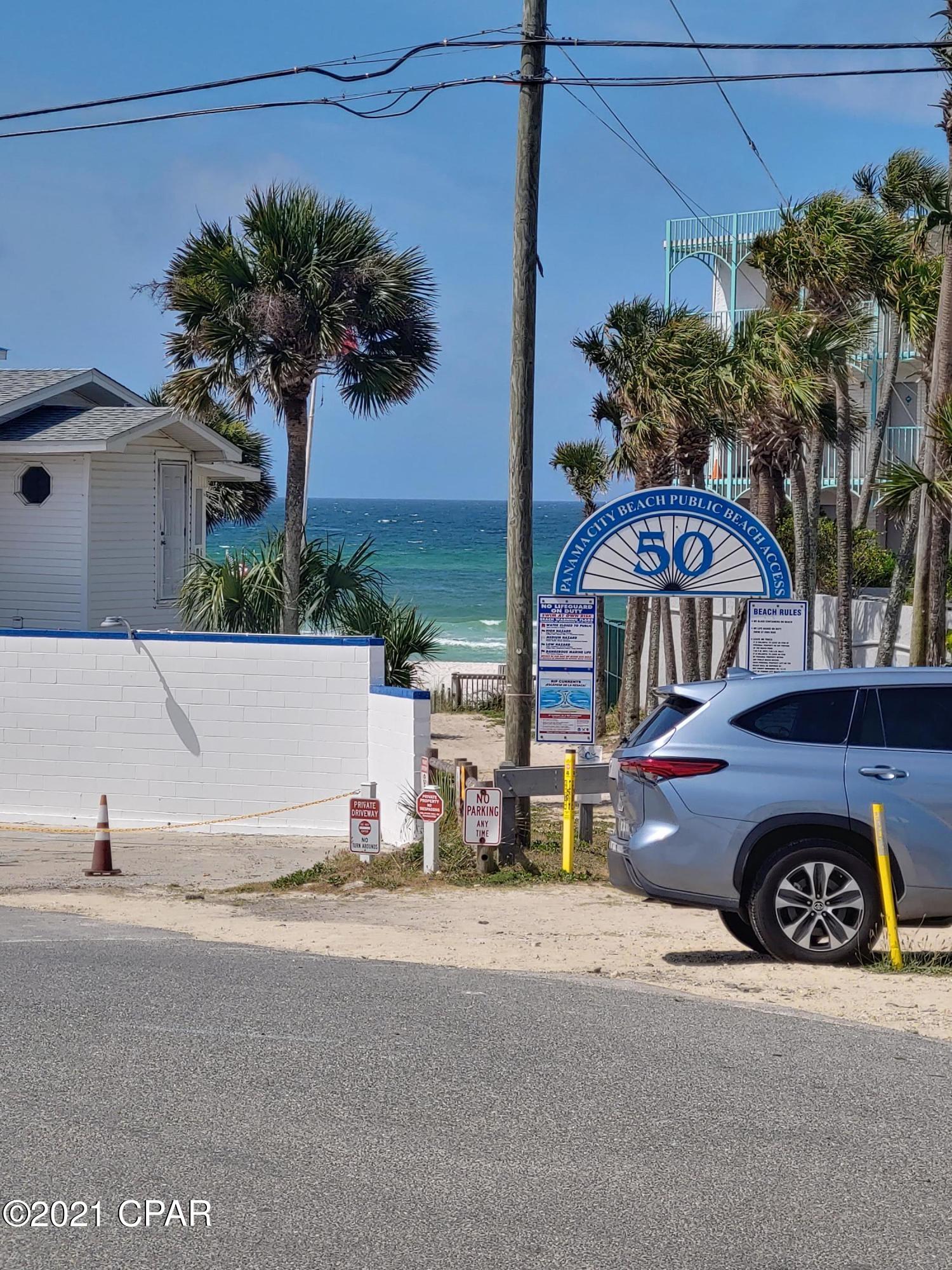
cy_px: 635
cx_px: 476
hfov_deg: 20.4
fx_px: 2640
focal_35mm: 72
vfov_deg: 27.0
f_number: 2.4
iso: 50
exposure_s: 1/1075
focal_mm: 5.88
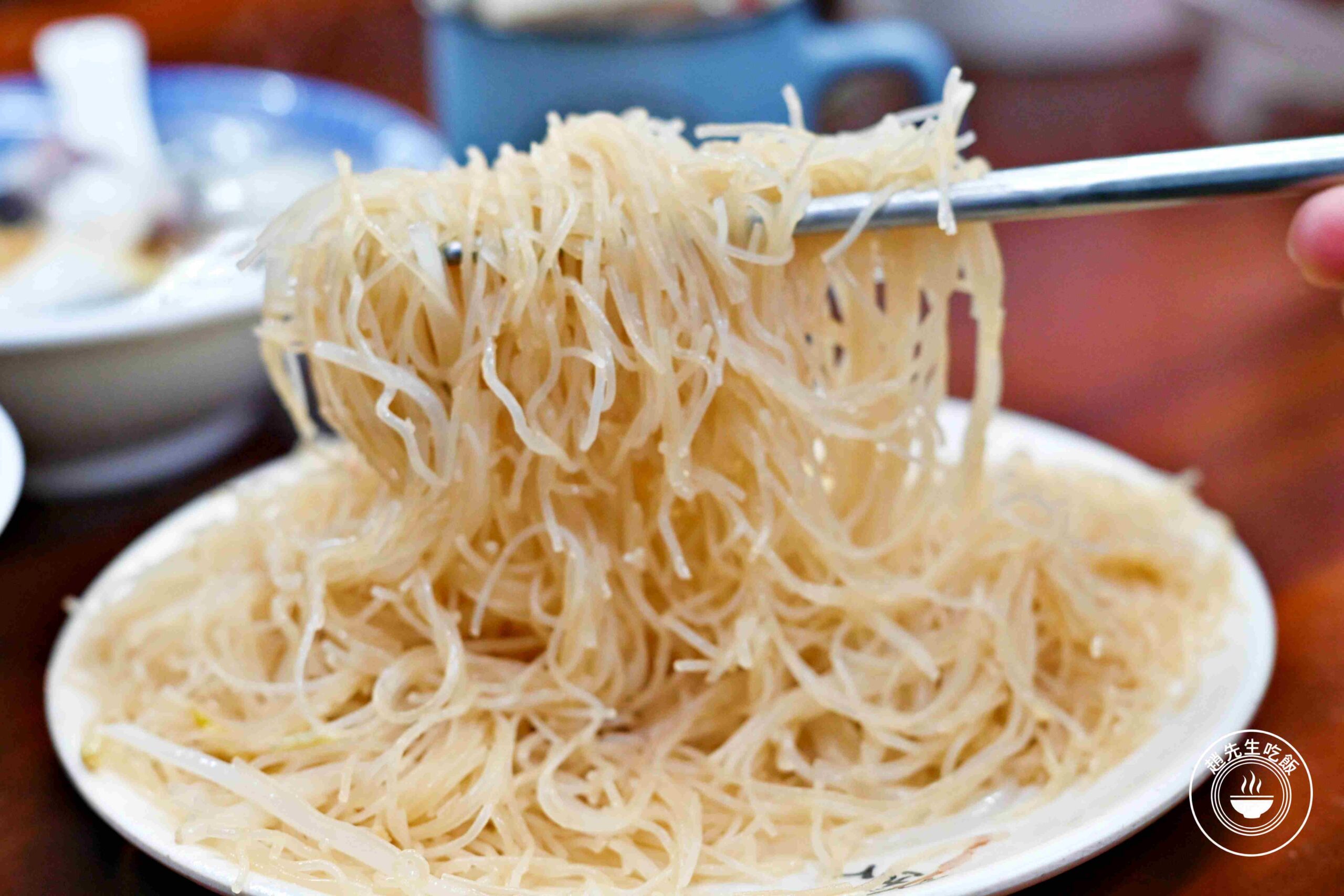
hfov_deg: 27.0
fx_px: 2800
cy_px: 448
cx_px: 672
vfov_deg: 18.2
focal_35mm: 75
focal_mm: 50
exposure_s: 1/200
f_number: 3.2
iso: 1000
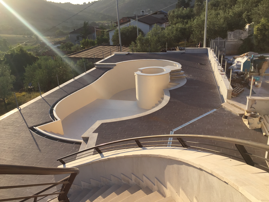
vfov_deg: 48.2
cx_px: 134
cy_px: 101
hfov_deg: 61.7
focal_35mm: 29
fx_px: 225
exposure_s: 1/1319
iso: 32
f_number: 2.2
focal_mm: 4.15
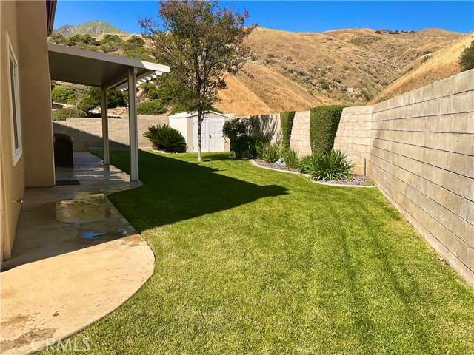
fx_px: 397
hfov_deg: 61.7
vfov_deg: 48.2
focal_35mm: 29
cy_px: 178
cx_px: 237
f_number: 1.8
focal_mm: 3
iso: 16
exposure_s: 1/2141
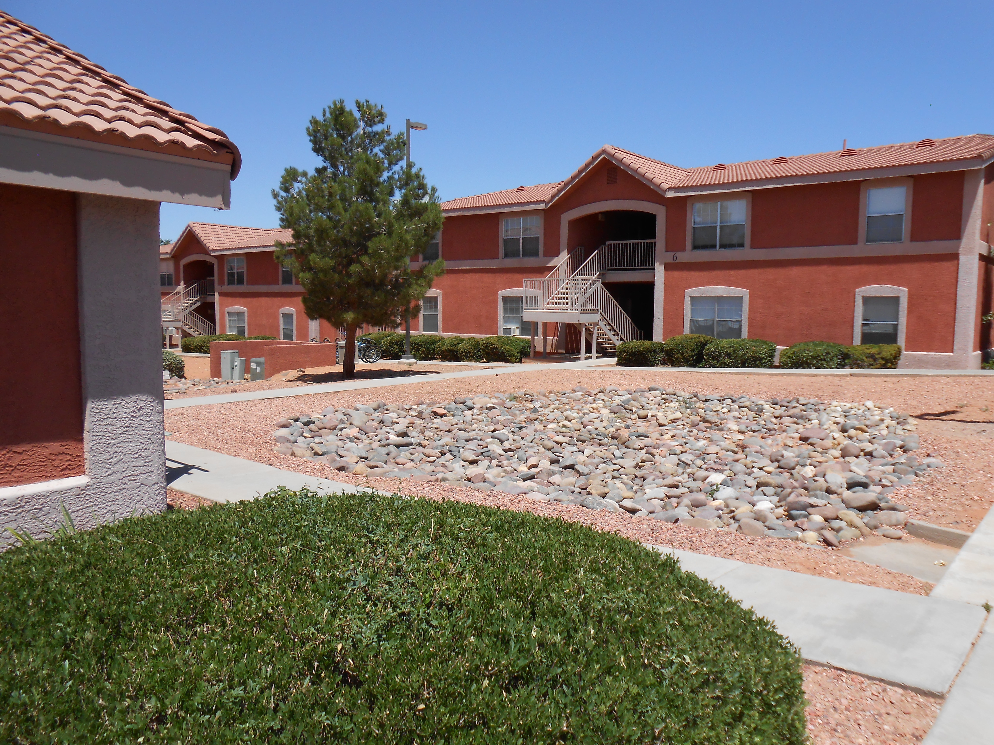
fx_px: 747
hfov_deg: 67.3
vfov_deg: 53.1
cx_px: 497
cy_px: 372
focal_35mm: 26
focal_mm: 4.6
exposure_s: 1/1250
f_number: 3.5
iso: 100
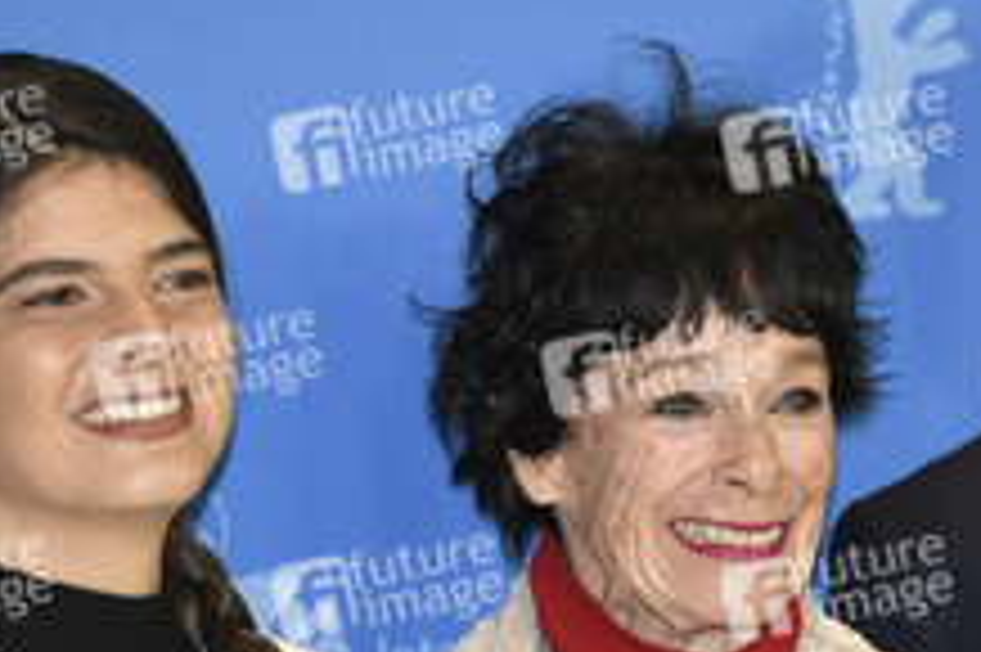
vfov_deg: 3.3
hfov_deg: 5.0
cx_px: 718
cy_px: 477
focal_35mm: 413
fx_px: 11245
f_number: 3.5
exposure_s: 1/320
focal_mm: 200
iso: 800
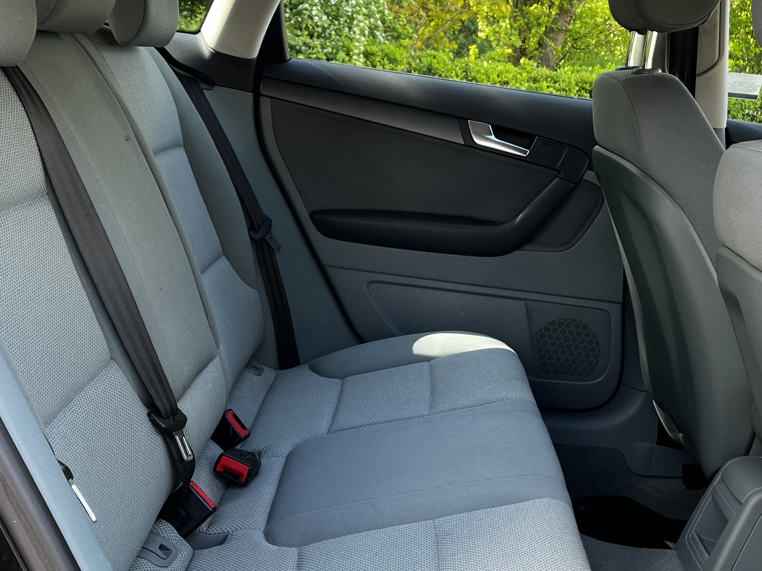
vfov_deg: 29.1
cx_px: 431
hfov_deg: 38.1
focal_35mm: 50
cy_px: 313
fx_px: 1100
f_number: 1.6
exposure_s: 1/121
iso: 50
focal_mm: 5.1
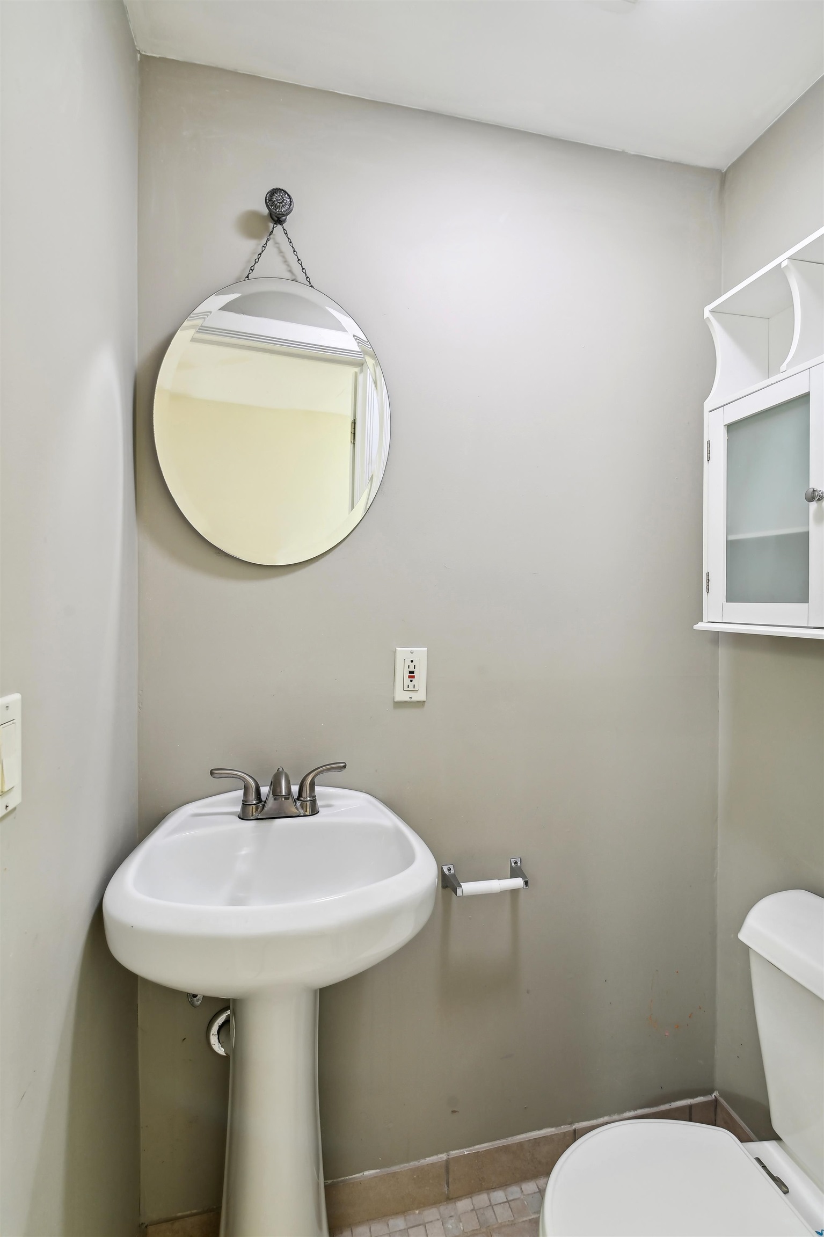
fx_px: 550
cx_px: 412
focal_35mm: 16
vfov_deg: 96.7
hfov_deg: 73.7
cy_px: 618
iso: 640
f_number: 8
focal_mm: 16
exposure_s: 1/6
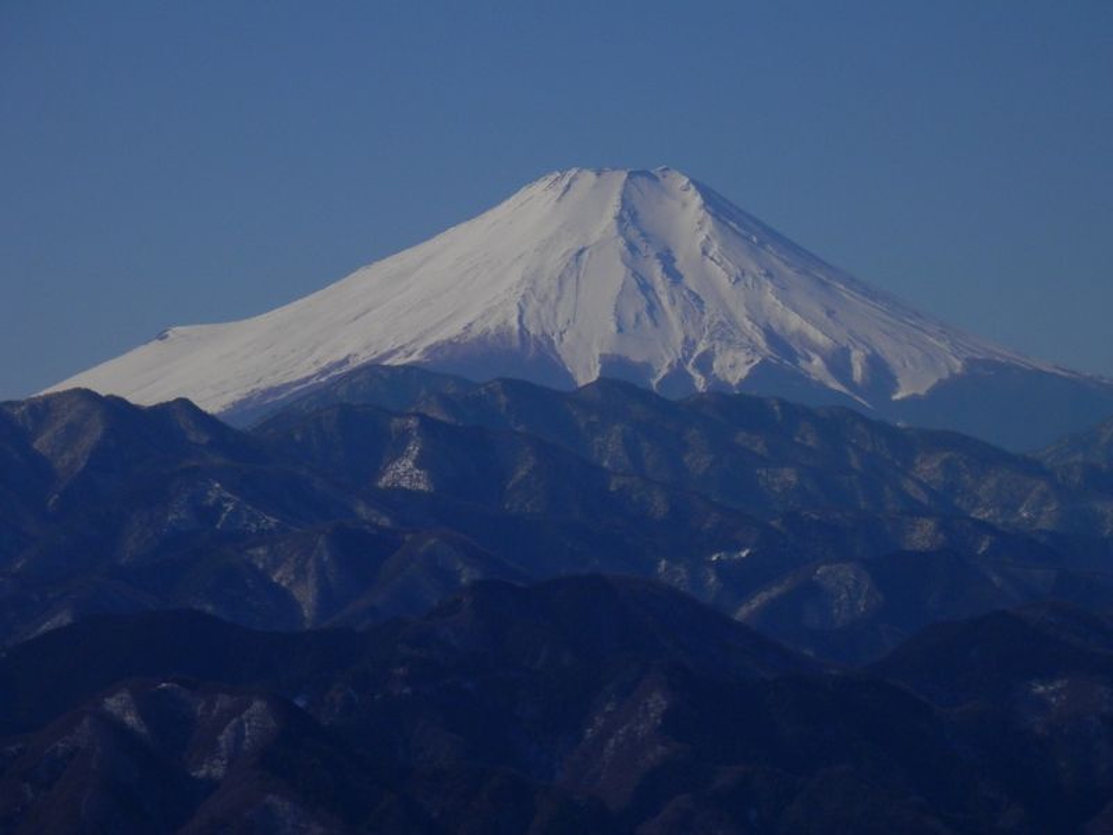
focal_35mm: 225
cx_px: 556
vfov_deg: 6.6
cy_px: 418
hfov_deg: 8.8
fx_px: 7234
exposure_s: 1/320
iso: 125
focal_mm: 40.2
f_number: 17.2
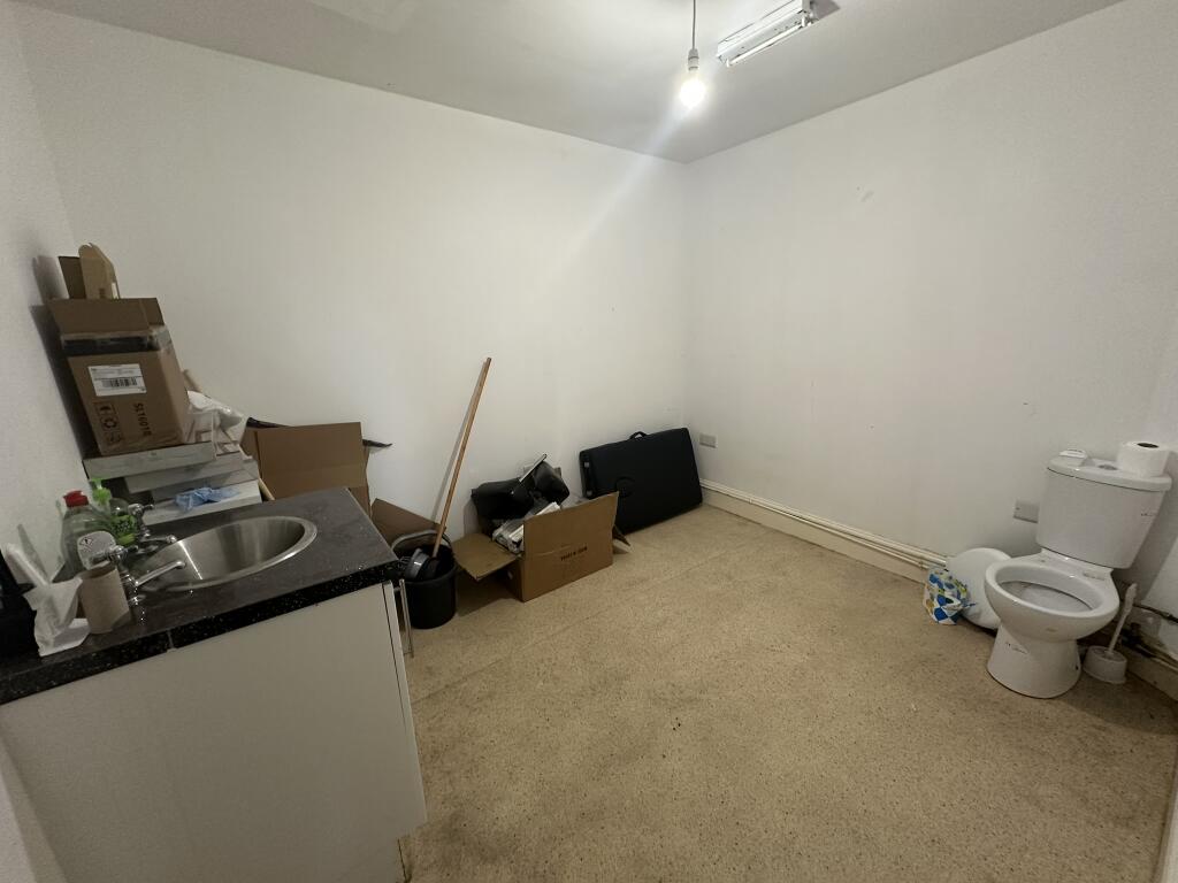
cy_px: 442
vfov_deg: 85.7
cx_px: 589
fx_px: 476
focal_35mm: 14
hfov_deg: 102.1
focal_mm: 2.22
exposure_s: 1/50
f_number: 2.2
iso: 250
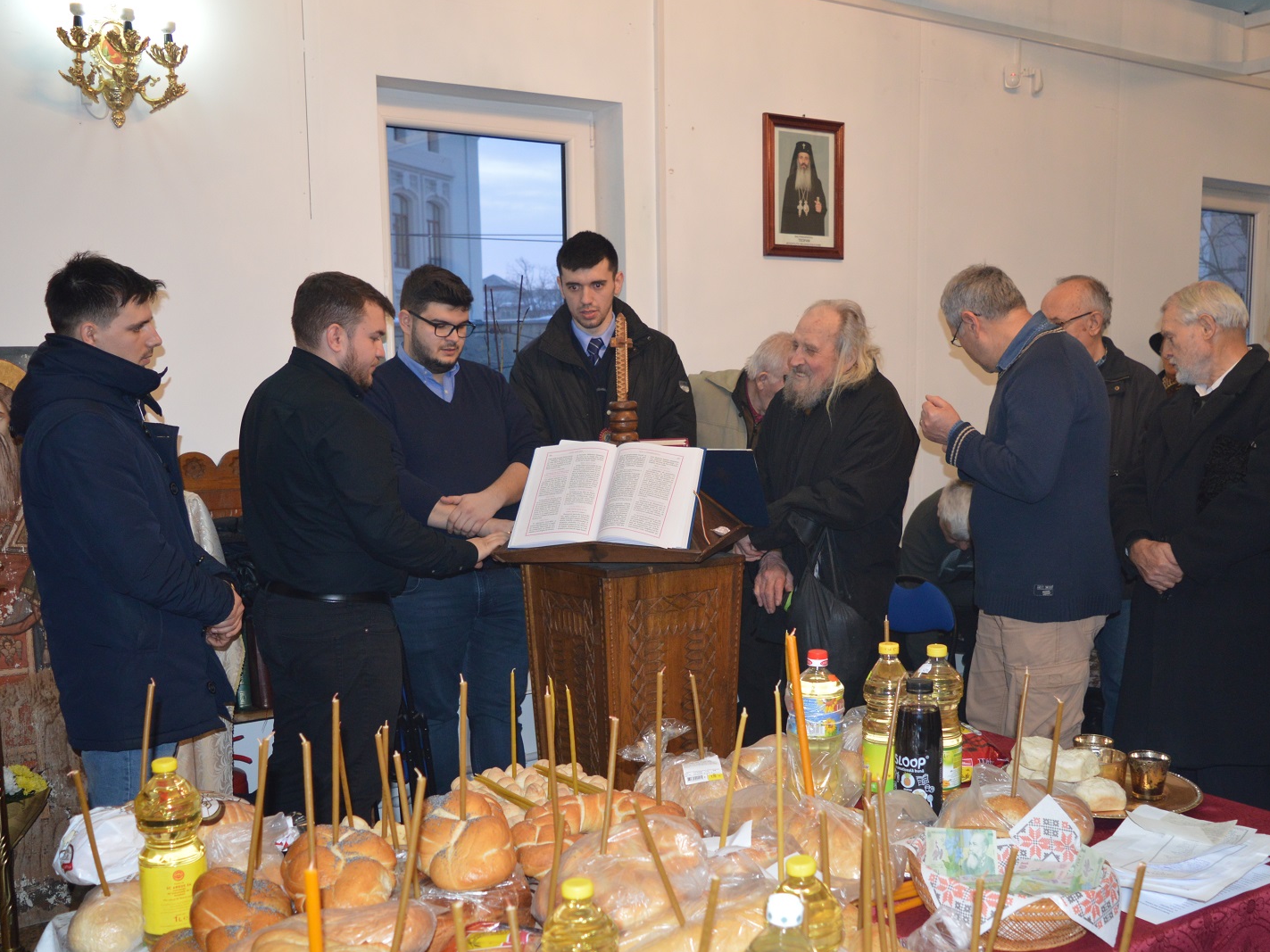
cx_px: 682
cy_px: 561
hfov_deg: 52.6
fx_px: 1284
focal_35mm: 35
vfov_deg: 40.5
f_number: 3.5
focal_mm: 18
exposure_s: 1/60
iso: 560
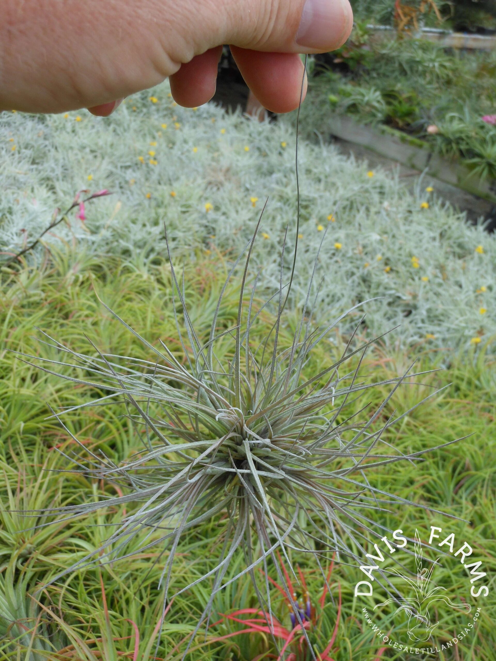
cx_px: 248
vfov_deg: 47.9
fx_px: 745
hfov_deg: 36.8
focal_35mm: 39
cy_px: 330
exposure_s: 1/100
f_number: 4.3
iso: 80
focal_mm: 6.9
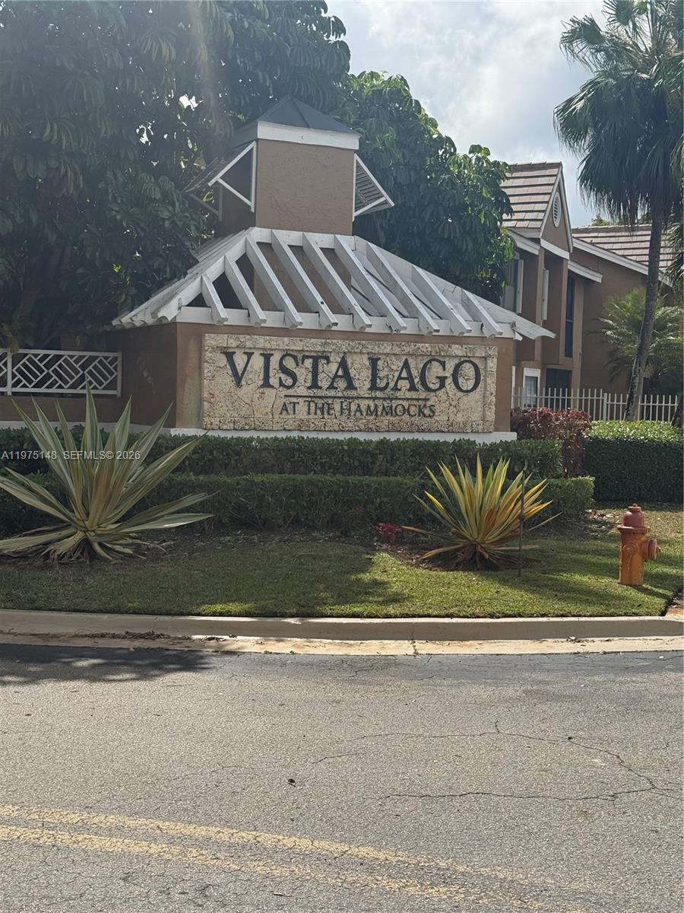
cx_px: 342
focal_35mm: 48
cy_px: 456
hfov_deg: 30.3
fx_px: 1265
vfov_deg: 39.7
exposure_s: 1/7143
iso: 100
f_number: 1.78
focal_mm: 6.76
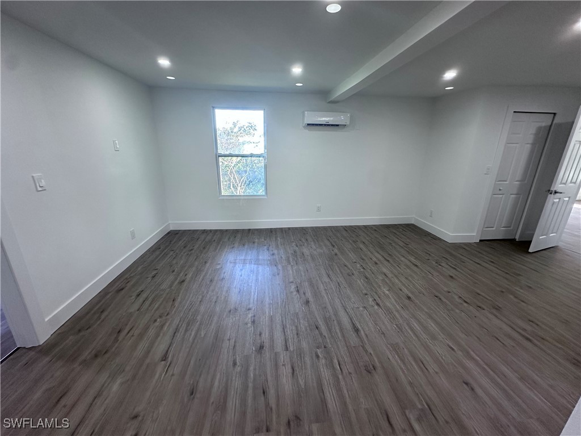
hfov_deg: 102.1
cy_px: 218
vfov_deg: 85.7
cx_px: 290
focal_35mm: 14
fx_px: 235
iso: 200
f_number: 2.2
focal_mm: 2.22
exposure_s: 1/120
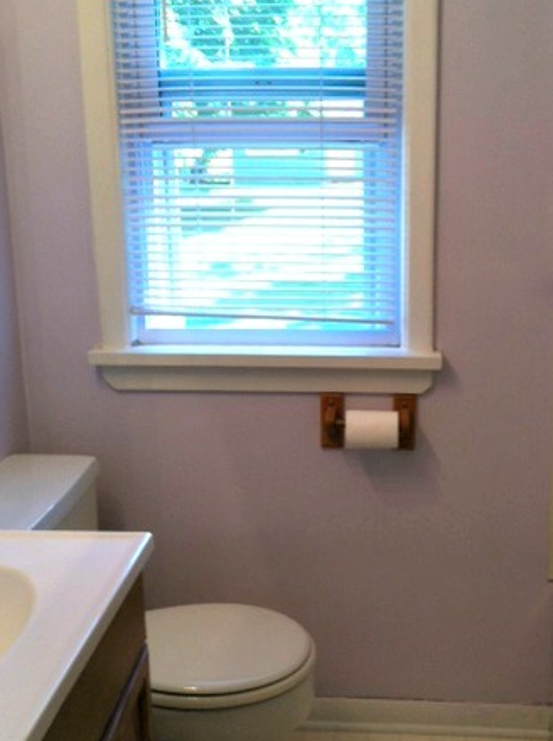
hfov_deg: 28.4
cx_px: 342
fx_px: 1089
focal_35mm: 51
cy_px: 415
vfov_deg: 37.5
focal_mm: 3.85
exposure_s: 1/30
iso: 80
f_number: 2.8
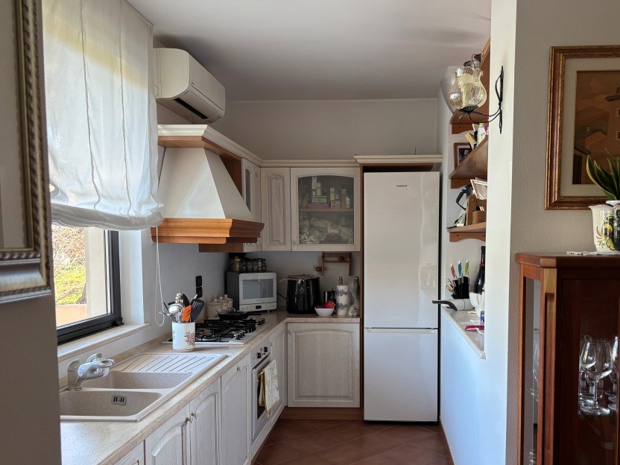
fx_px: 573
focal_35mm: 32
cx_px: 357
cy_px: 281
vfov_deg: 43.9
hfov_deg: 56.6
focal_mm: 5.96
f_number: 1.6
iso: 100
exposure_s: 1/50
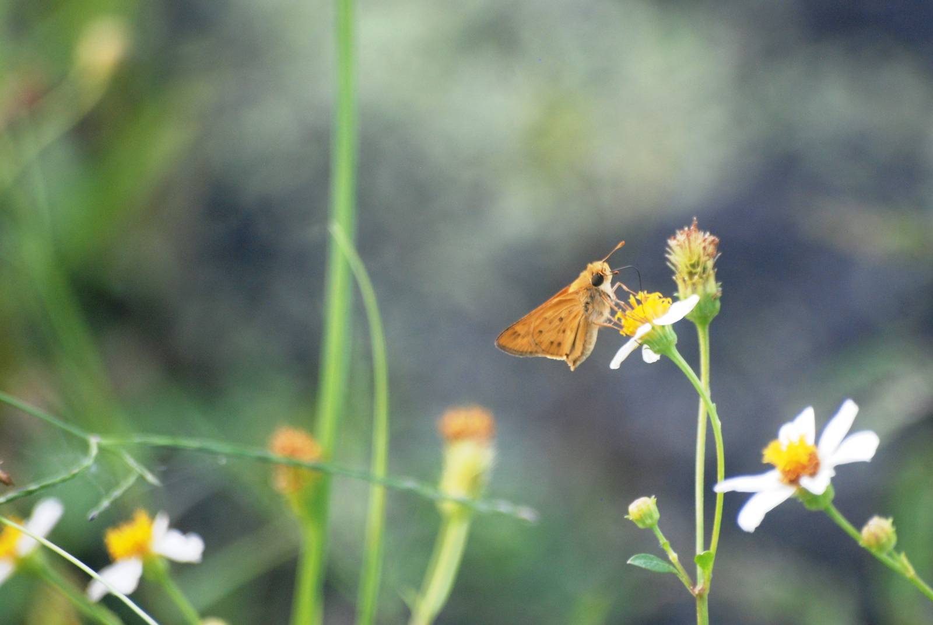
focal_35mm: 450
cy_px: 312
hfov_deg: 4.6
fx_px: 11676
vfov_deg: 3.1
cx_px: 466
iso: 400
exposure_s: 1/250
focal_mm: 300
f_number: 5.6
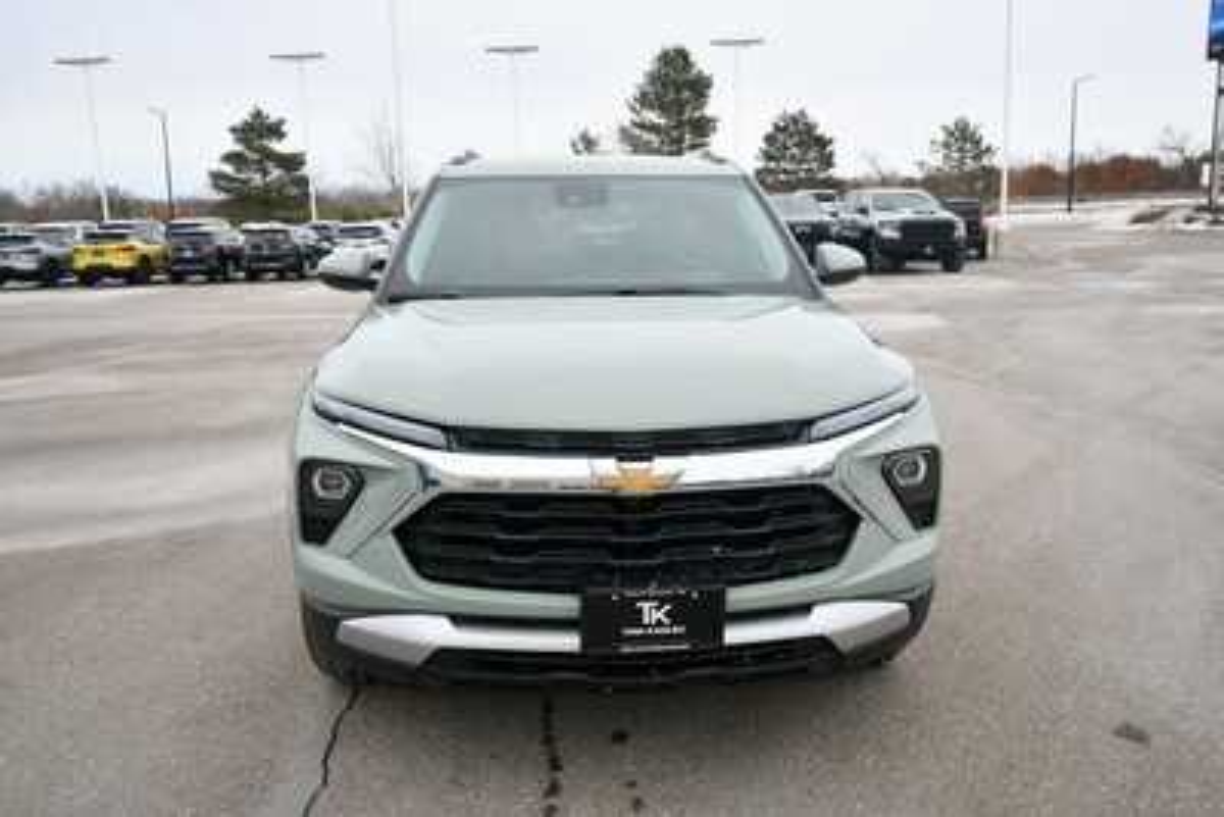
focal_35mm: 30
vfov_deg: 43.6
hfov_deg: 61.9
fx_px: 1020
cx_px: 612
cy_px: 408
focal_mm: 20
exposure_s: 1/250
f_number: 5.6
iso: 200
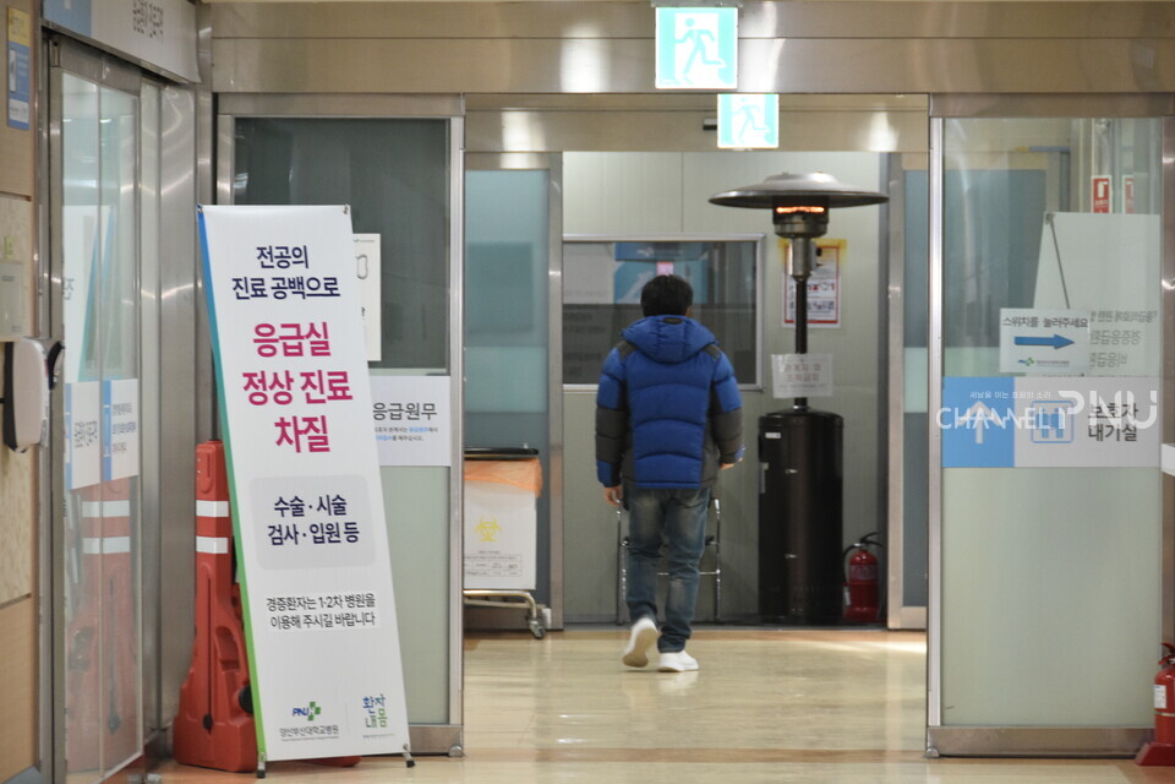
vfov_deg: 8.2
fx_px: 5483
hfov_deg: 12.2
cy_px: 392
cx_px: 588
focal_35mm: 168
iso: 1250
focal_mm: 112
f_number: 8
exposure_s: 1/60
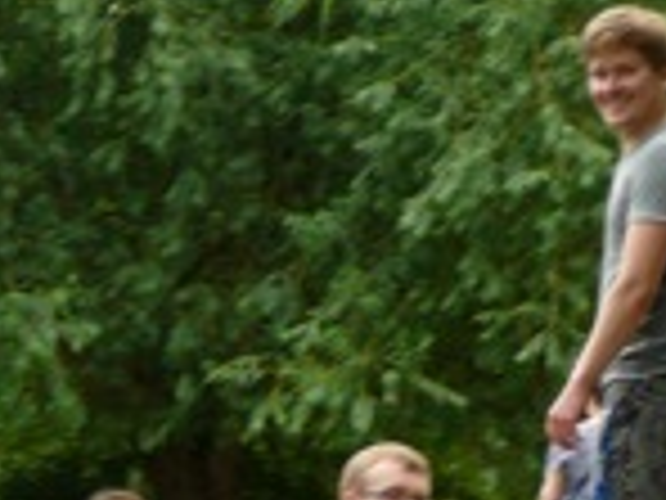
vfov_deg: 3.4
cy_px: 477
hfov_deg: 4.5
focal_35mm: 441
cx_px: 288
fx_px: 8485
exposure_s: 1/80
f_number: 4
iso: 80
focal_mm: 22
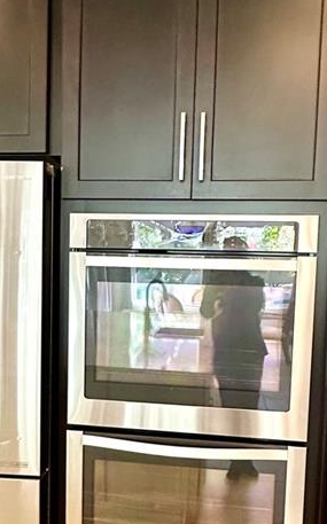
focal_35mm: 39
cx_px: 129
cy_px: 308
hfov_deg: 32.6
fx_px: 557
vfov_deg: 50.2
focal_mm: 2.22
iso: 640
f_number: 2.2
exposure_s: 1/60
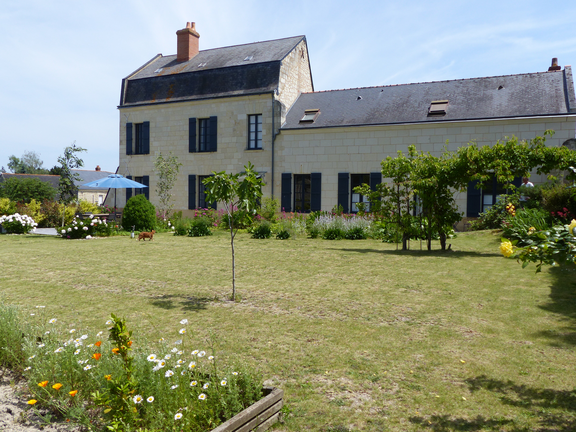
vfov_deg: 48.2
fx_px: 483
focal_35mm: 29
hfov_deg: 61.7
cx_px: 288
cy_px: 216
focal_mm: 5.3
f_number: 4
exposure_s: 1/800
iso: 100
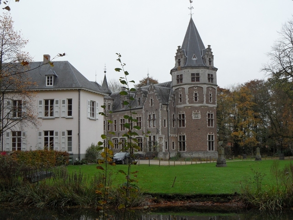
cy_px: 110
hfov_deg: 46.8
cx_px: 146
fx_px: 339
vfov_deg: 36.0
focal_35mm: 40
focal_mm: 6.5
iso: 100
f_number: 3.6
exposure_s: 1/125
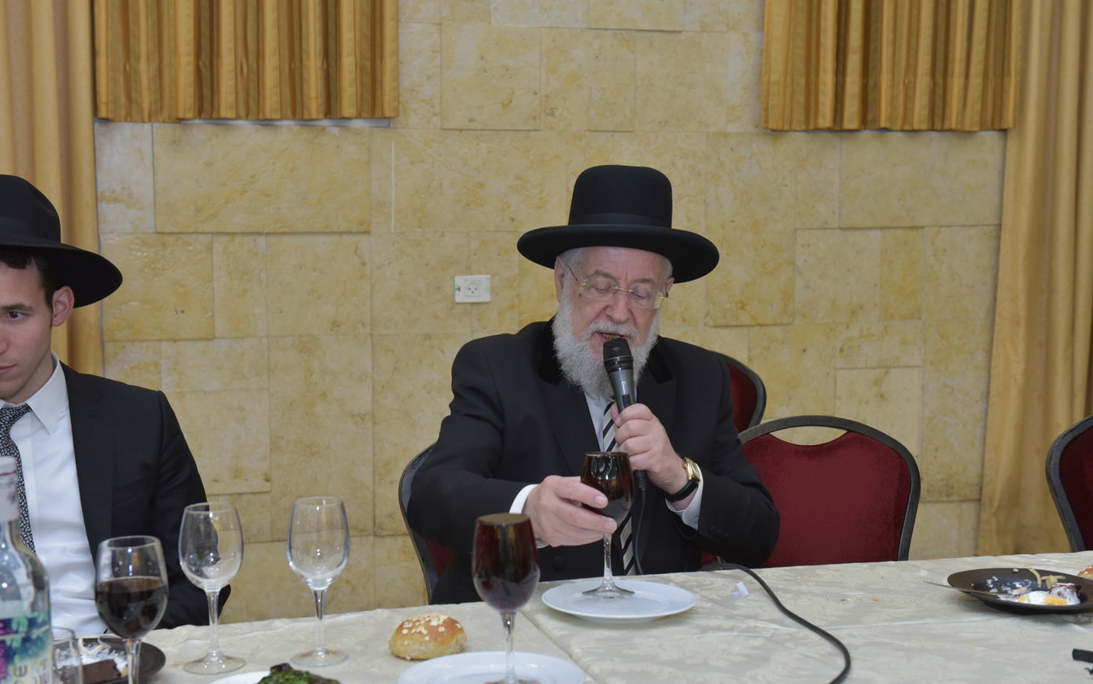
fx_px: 1549
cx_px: 554
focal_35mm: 52
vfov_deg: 24.9
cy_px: 356
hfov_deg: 38.9
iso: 2500
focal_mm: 50
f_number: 5.6
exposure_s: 1/200
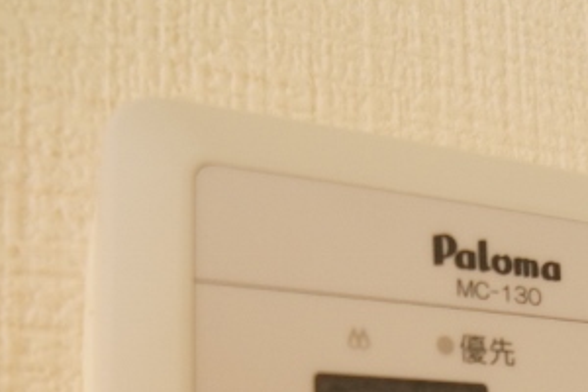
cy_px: 500
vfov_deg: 19.7
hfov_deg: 31.2
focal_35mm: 64
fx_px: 1045
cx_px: 384
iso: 1000
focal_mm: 16
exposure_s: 1/60
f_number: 4
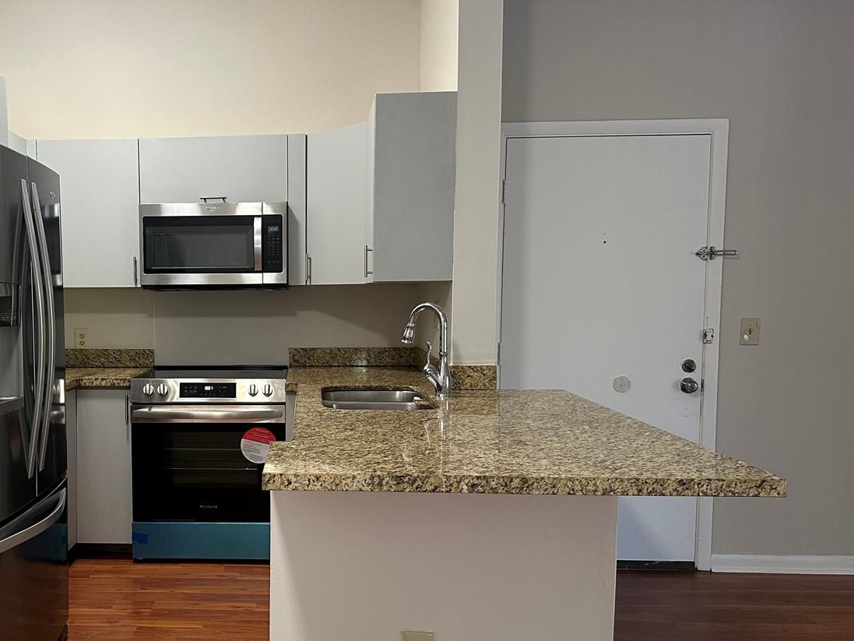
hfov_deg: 51.0
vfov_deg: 40.6
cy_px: 357
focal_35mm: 35
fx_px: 864
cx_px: 242
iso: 250
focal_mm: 6.86
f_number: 1.78
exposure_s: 1/60
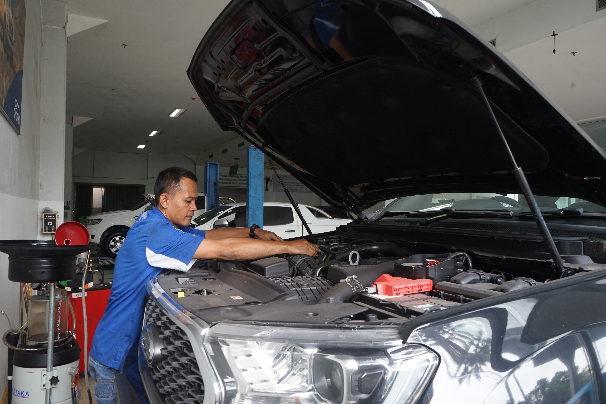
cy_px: 202
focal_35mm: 29
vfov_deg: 45.0
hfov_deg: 63.7
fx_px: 488
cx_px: 303
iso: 1250
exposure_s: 1/25
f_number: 10
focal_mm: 29
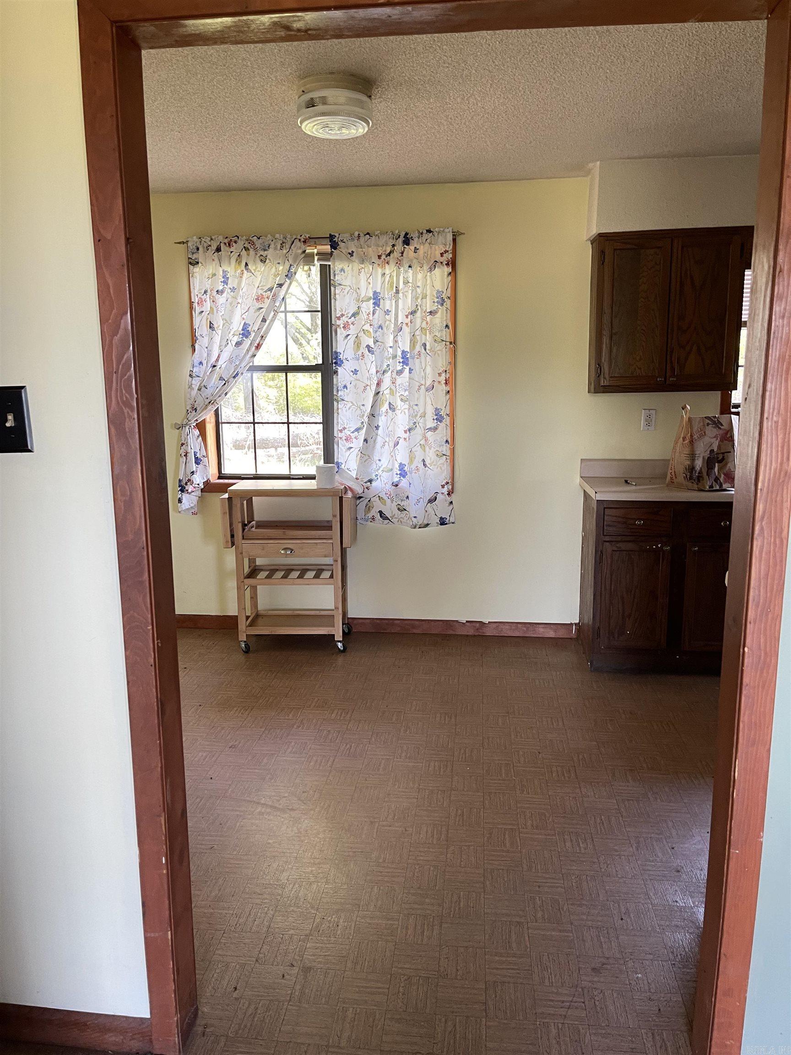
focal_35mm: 25
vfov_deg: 69.4
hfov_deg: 54.9
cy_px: 528
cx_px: 396
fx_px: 762
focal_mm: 5.1
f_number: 1.6
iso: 125
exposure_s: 1/60
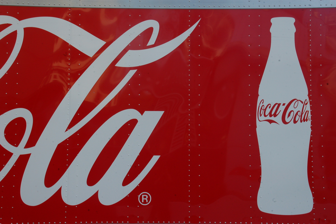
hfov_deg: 31.9
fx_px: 587
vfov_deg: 21.5
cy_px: 112
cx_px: 168
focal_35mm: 63
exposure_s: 1/13
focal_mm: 42
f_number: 22
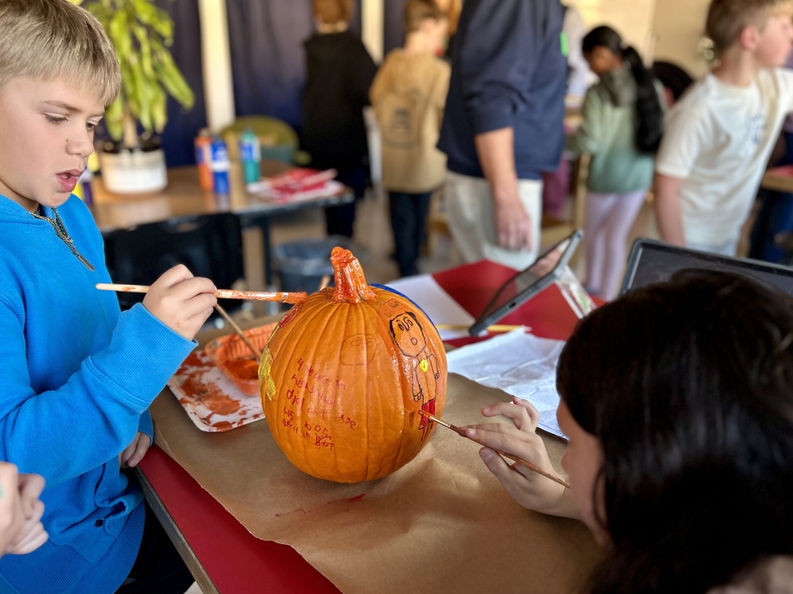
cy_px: 310
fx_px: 641
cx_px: 371
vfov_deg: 49.7
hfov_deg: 63.4
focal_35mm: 28
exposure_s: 1/120
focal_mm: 5.7
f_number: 1.5
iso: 100
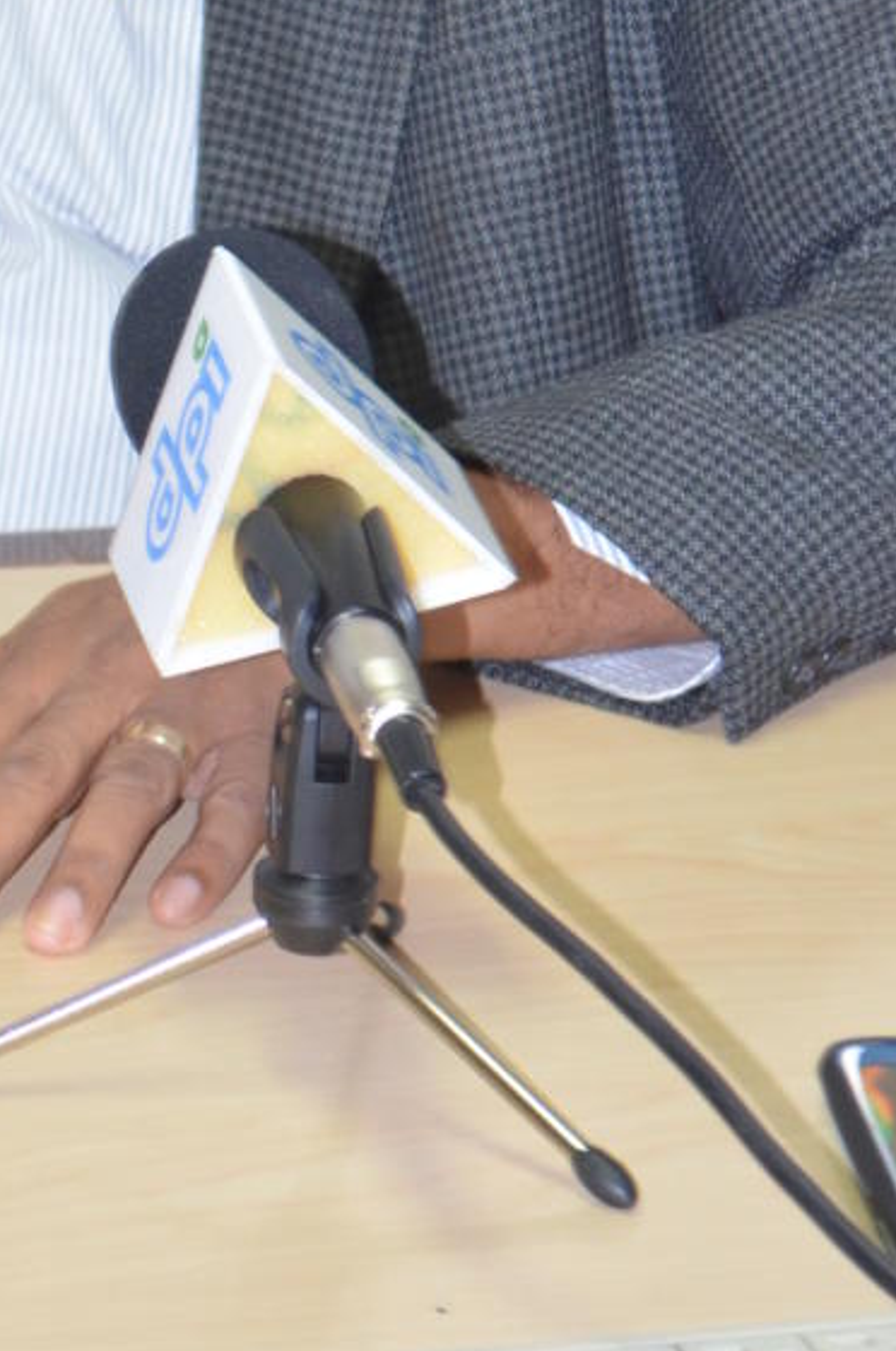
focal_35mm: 192
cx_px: -60
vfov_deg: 10.6
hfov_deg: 7.1
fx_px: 7210
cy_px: 51
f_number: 5.3
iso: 800
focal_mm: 45
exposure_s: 1/60
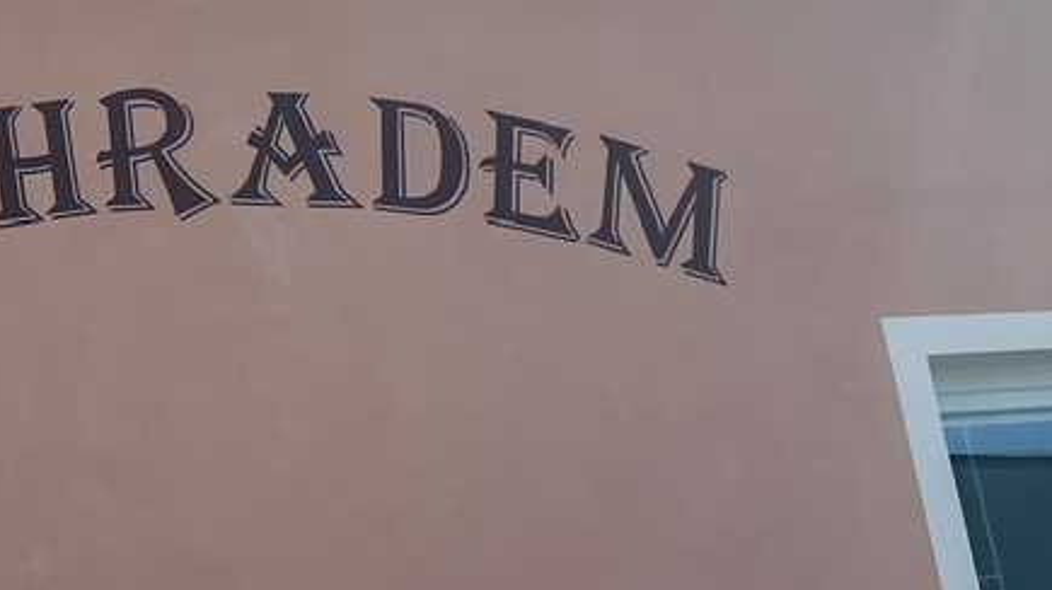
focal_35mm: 77
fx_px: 2146
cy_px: -82
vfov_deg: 15.2
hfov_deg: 27.0
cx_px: 213
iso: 80
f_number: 1.8
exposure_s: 1/6400
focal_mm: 6.86
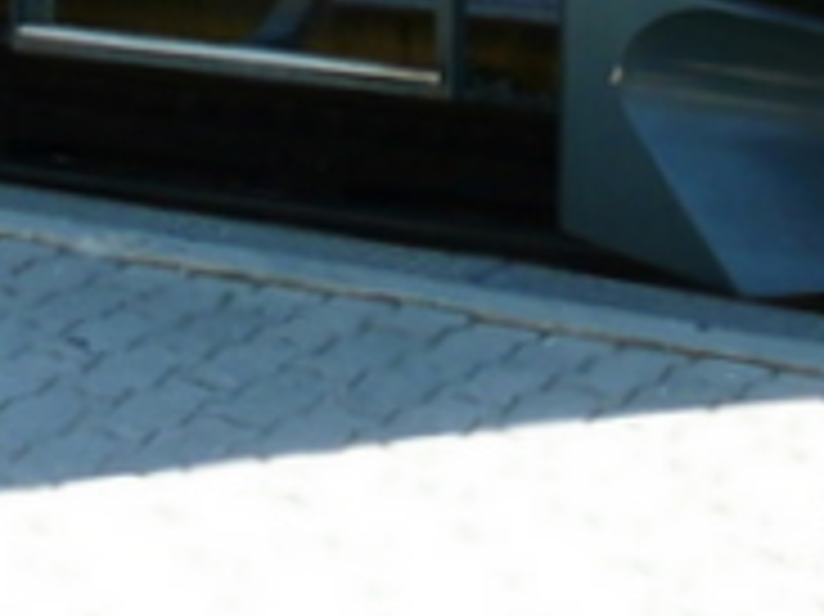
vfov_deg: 8.9
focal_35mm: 153
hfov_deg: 12.8
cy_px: -805
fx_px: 3640
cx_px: 113
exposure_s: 1/160
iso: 100
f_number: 4
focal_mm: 4.6
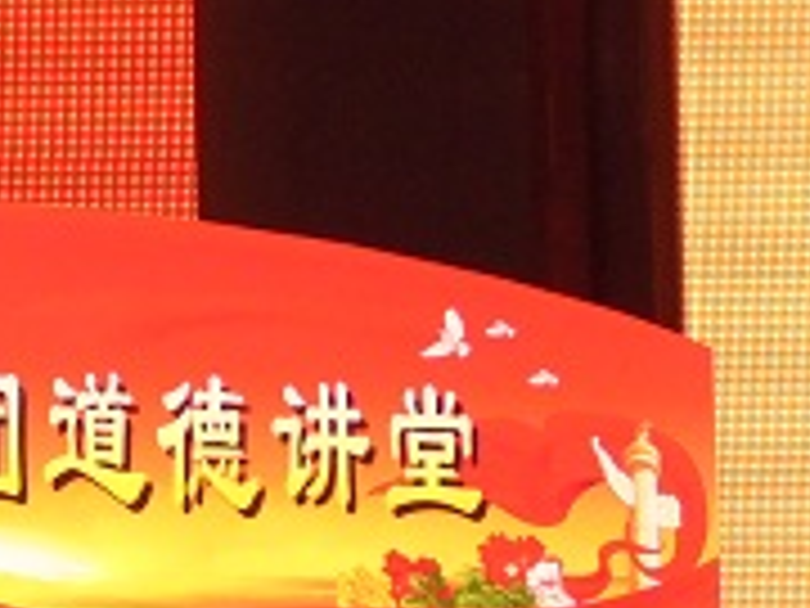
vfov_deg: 3.9
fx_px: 8845
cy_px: -95
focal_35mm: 378
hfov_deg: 5.2
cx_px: -378
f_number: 4.6
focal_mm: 22
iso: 400
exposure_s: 1/30
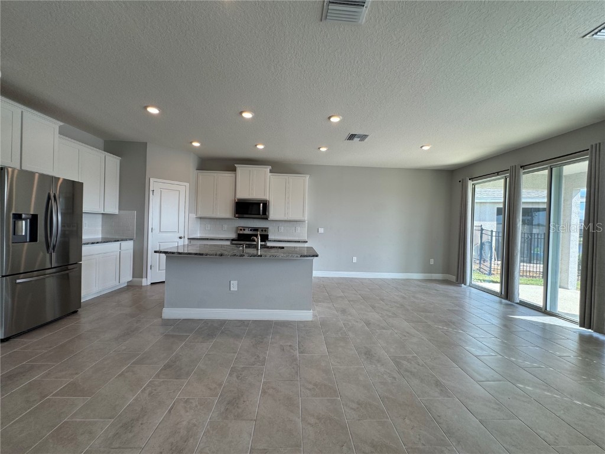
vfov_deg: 85.7
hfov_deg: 102.1
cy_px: 227
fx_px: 245
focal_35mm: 14
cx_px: 302
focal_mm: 2.22
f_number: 2.2
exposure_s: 1/120
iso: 50
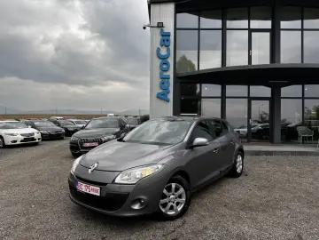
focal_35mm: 24
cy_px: 120
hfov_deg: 71.6
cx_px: 160
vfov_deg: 56.8
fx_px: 221
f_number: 1.78
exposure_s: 1/888
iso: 80
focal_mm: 6.76
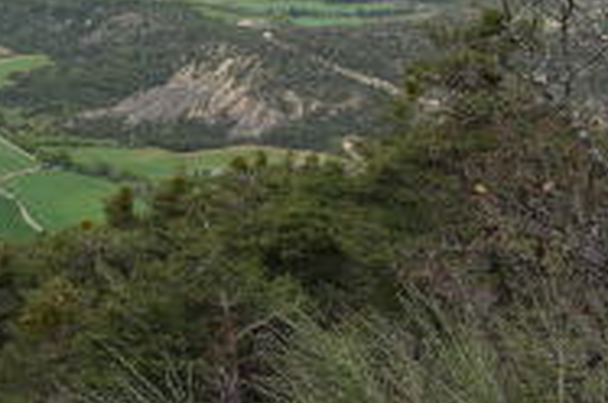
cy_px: -11
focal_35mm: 75
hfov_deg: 24.2
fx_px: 1264
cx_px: -146
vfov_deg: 17.6
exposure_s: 1/200
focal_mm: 10.42
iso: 125
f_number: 5.6
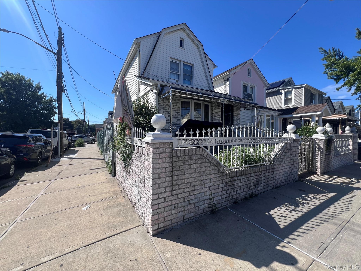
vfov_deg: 89.9
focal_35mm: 13
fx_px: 136
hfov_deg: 106.2
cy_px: 136
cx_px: 180
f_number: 1.8
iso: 32
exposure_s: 1/1325
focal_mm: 1.57
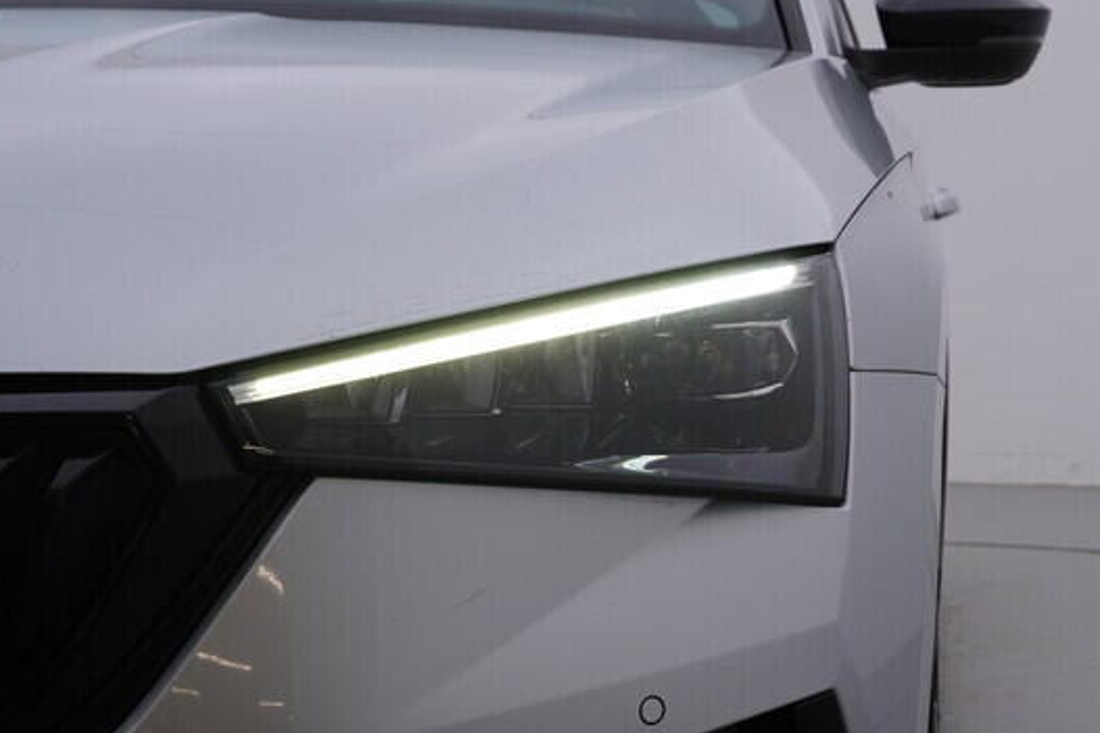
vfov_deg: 19.3
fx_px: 2138
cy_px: 567
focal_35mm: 70
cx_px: 954
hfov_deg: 28.0
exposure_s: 1/125
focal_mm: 24
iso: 125
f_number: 5
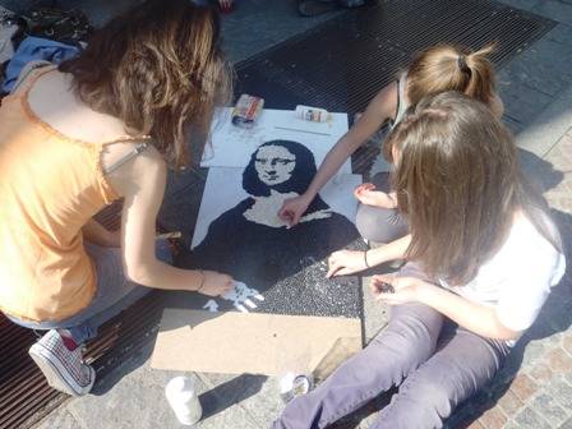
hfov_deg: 63.4
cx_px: 286
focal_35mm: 28
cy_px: 214
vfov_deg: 49.7
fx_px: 463
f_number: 4
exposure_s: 1/160
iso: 64
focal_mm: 5
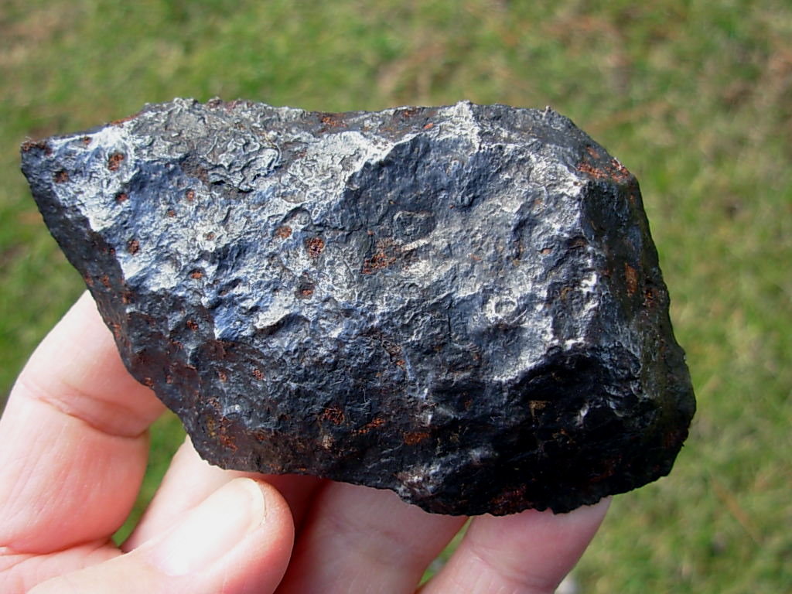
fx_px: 869
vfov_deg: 37.7
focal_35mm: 38
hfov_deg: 49.0
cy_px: 297
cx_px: 396
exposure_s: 1/124
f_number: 2.9
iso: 50
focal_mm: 6.3
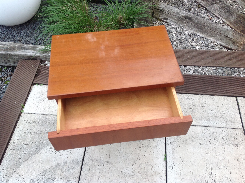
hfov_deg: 52.7
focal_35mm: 35
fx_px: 247
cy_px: 92
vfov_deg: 40.6
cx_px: 122
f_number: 2.4
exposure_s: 1/211
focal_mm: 4.28
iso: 50
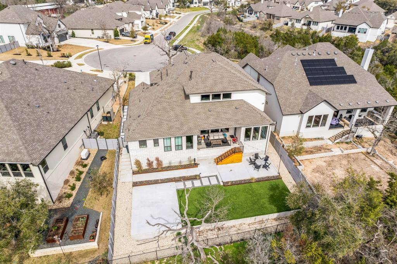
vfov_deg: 57.2
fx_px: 243
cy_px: 132
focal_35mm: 22
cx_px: 198
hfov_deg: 78.6
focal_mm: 8.4
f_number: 2.8
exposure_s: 1/2500
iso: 150
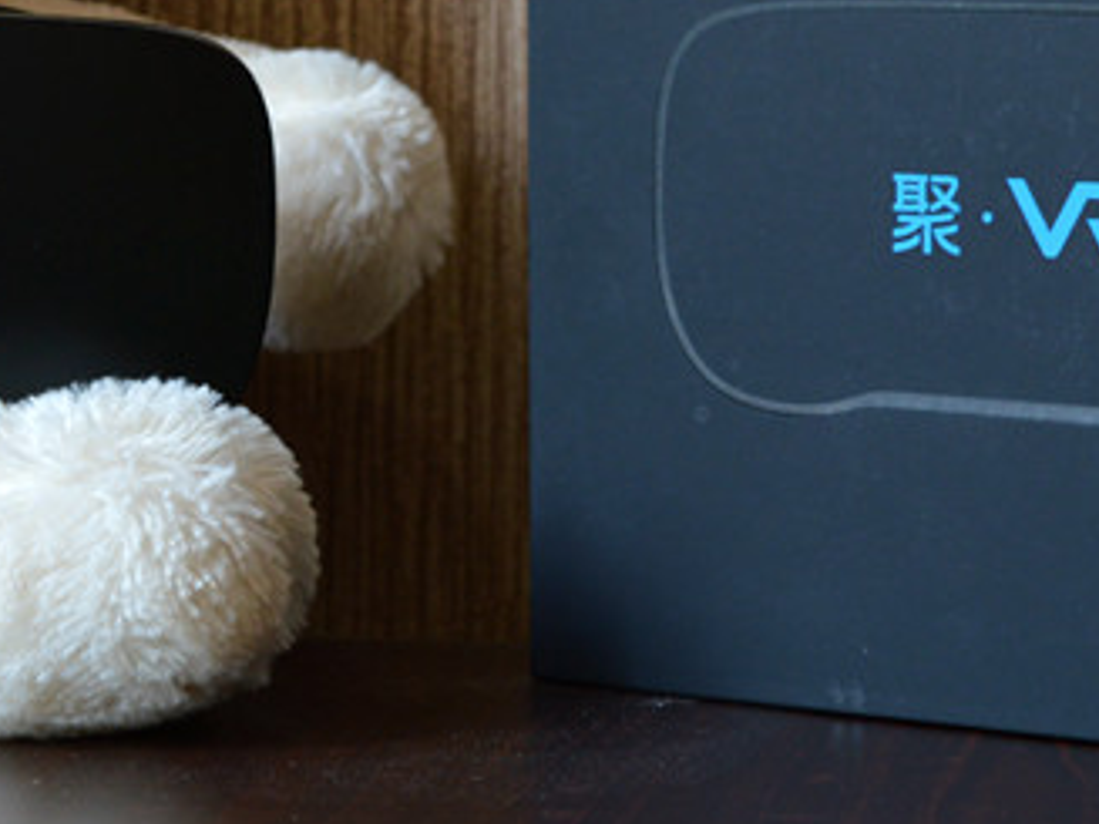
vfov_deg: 8.7
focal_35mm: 169
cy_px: 89
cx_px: 329
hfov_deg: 11.7
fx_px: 5363
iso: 400
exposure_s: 1/13
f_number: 5.3
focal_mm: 48
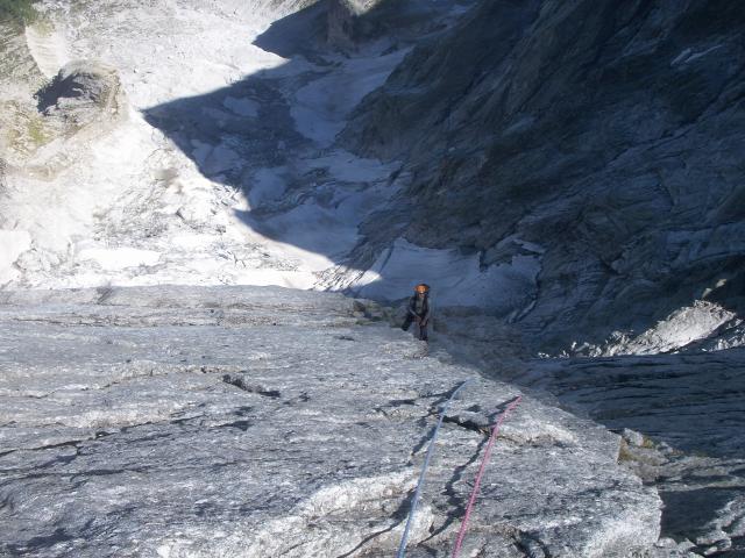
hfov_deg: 50.1
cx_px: 372
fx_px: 796
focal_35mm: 37
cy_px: 279
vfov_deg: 38.7
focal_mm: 7.7
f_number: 7.1
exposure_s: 1/125
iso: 50
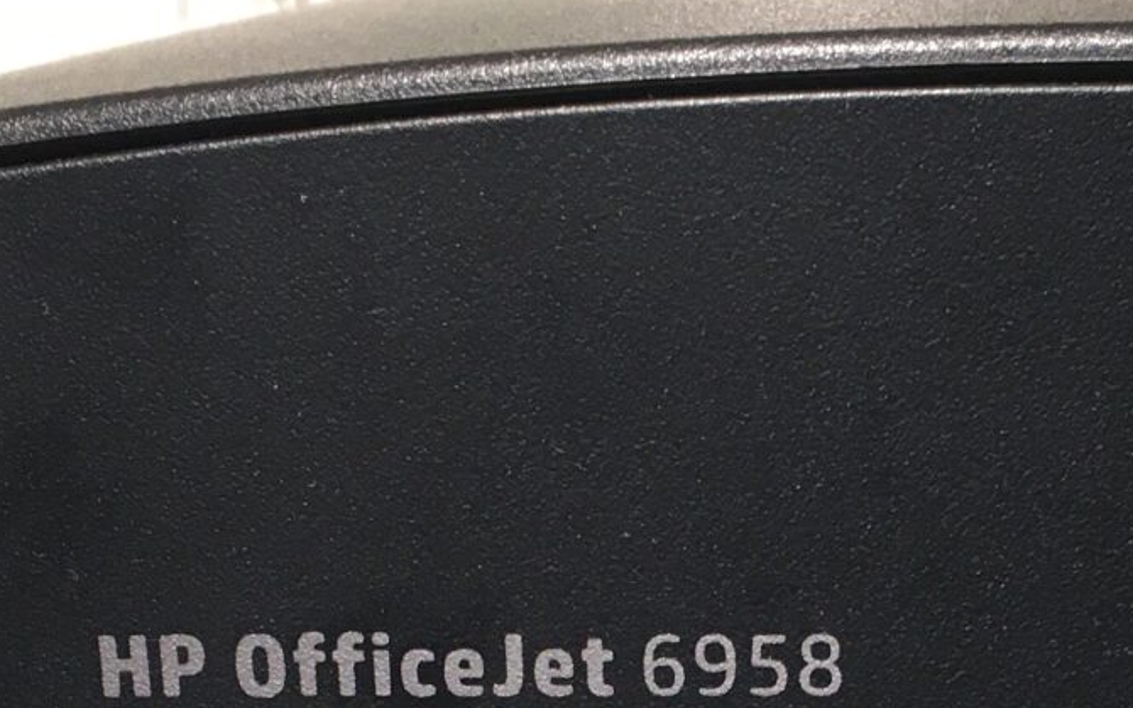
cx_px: 803
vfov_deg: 13.4
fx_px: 2903
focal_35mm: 94
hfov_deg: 21.9
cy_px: 926
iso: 32
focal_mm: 4.15
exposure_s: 1/30
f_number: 2.2
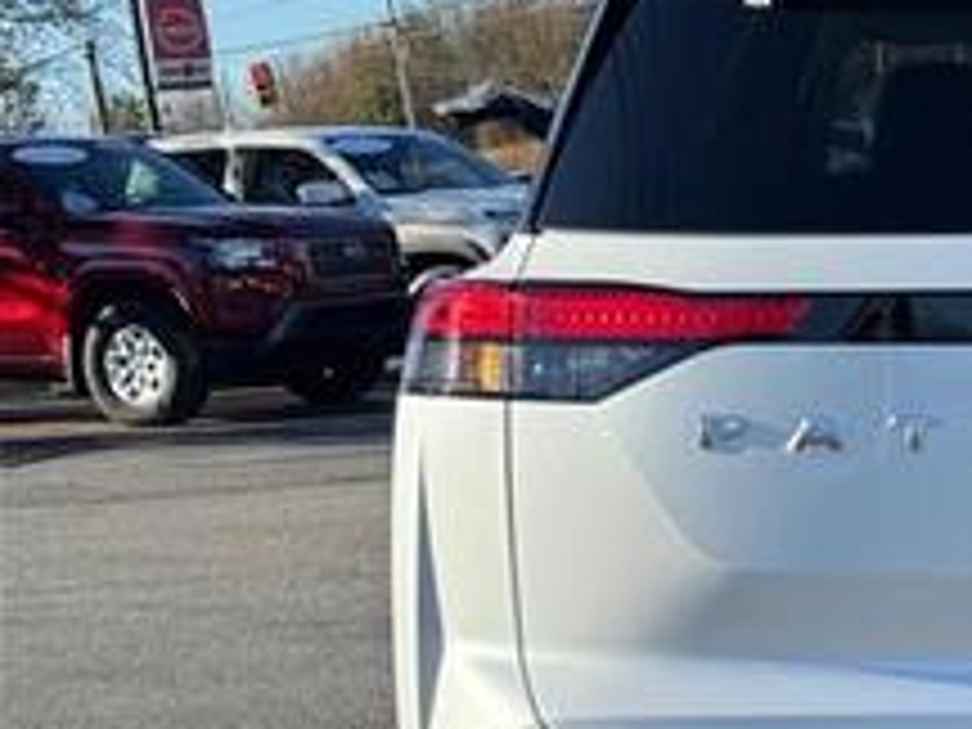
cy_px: 459
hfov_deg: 16.9
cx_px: 1130
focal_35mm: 112
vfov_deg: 13.2
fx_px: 3145
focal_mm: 6.76
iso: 64
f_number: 1.78
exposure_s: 1/2110
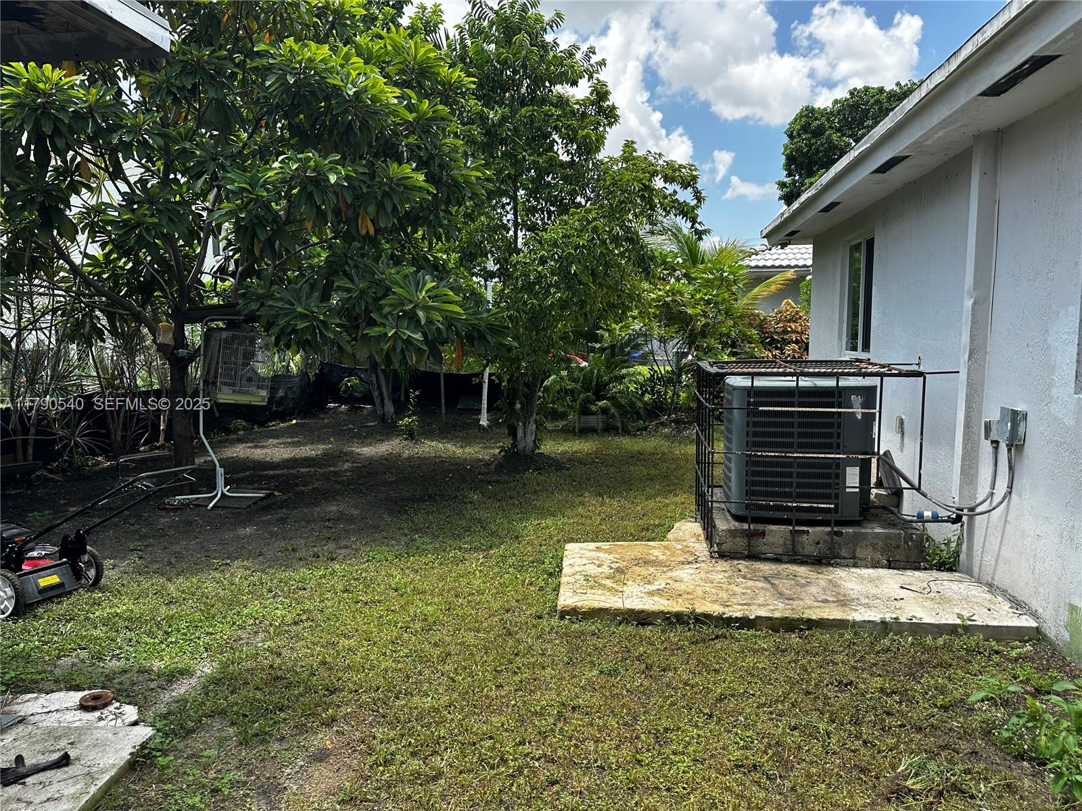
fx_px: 750
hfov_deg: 71.6
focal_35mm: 24
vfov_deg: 56.8
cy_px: 406
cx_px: 541
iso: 80
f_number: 1.78
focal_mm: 6.86
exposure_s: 1/1171
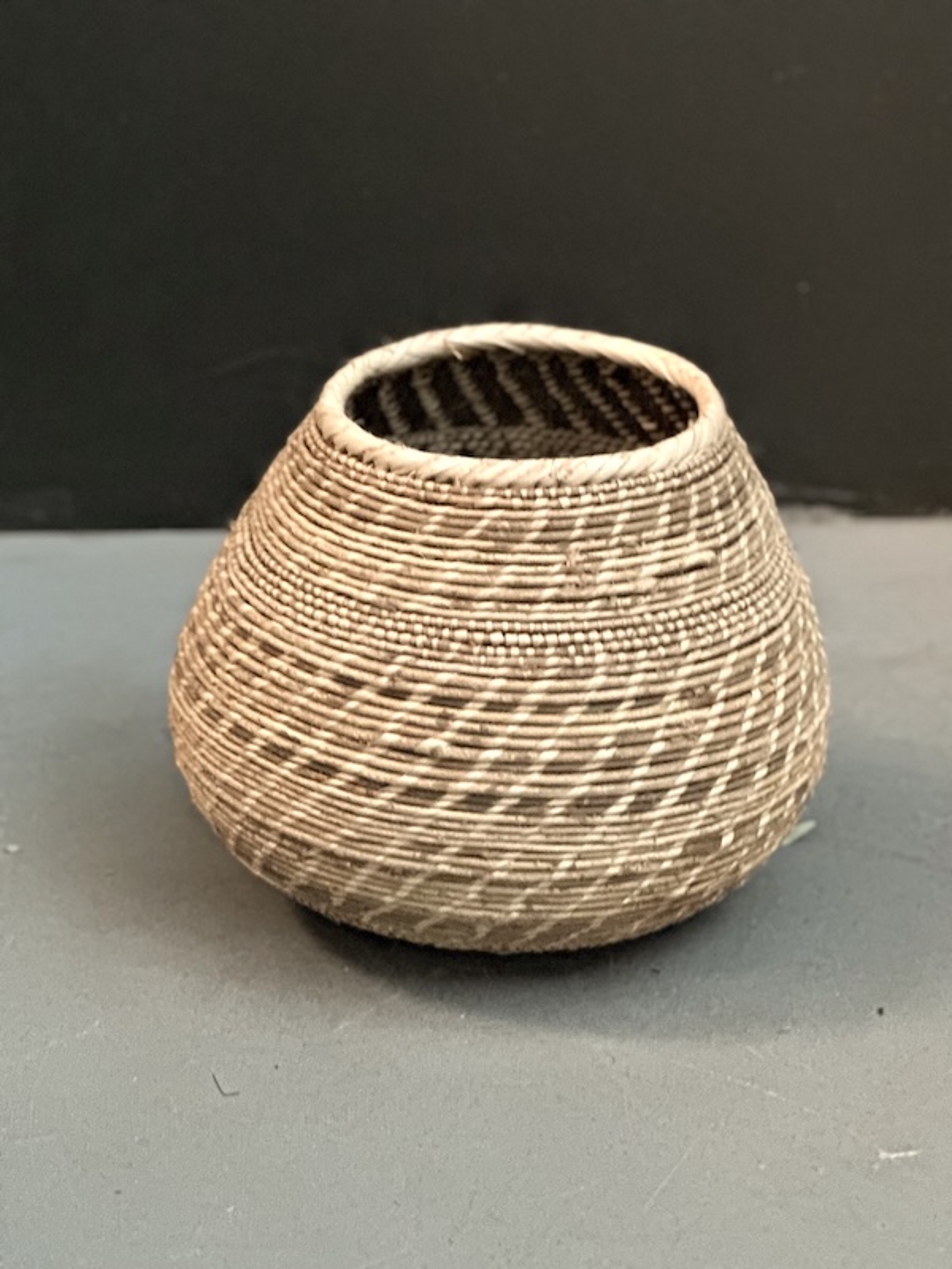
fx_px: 2824
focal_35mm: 77
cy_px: 634
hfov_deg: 19.1
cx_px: 476
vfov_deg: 25.3
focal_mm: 9
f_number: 2.8
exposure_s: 1/15
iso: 1000
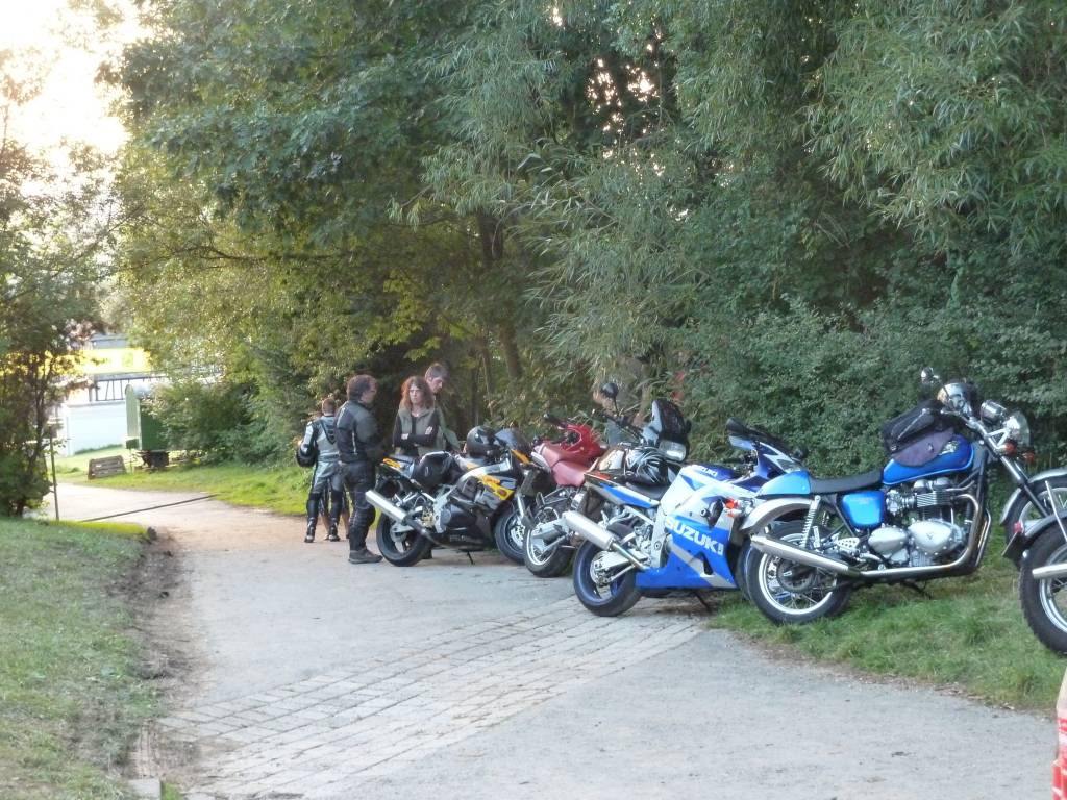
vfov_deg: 23.3
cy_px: 400
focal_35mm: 63
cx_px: 534
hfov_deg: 30.7
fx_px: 1942
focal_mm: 10.3
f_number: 4
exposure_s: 1/25
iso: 800
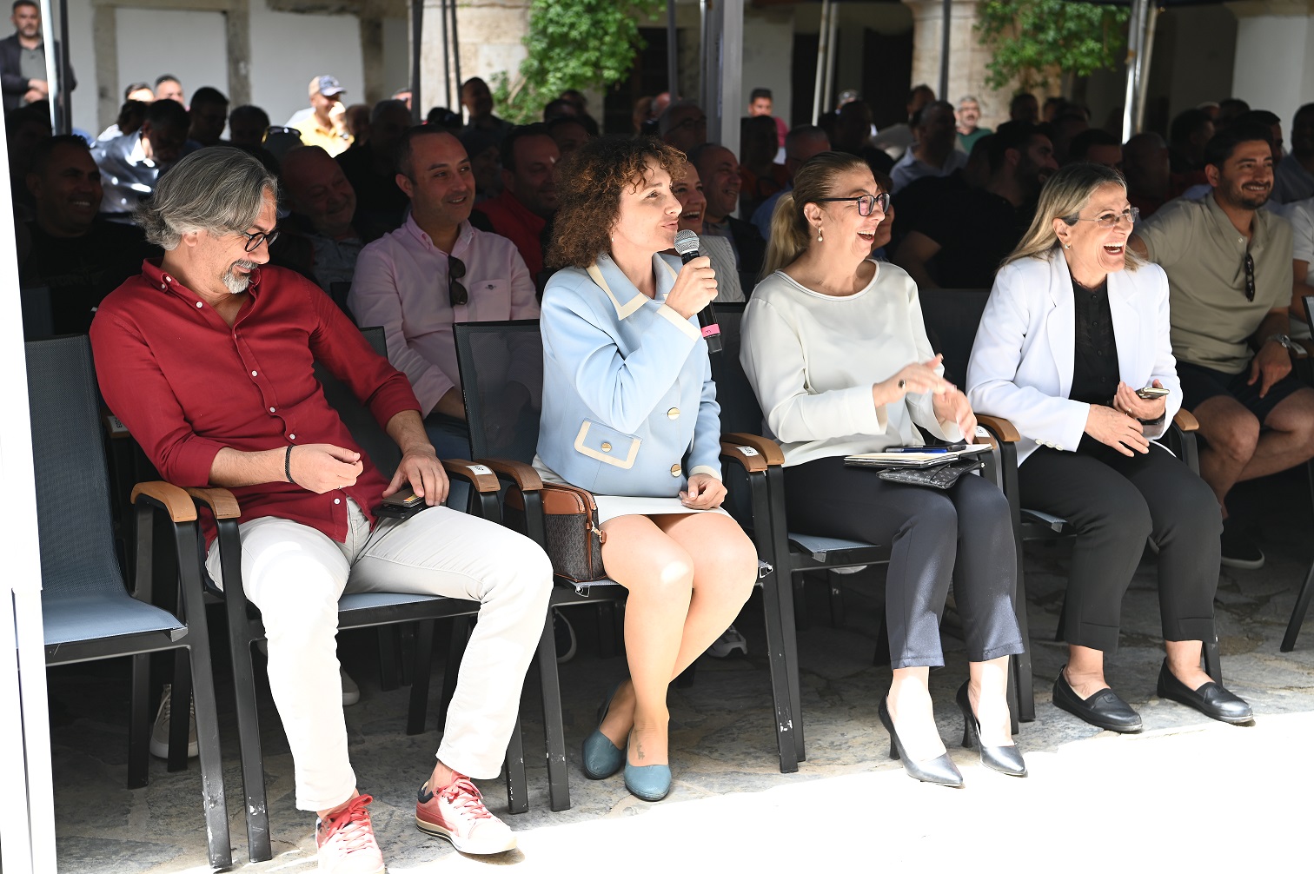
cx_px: 657
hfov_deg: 34.5
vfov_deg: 23.3
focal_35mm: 58
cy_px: 437
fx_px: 2116
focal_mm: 58
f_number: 4.5
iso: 100
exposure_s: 1/60
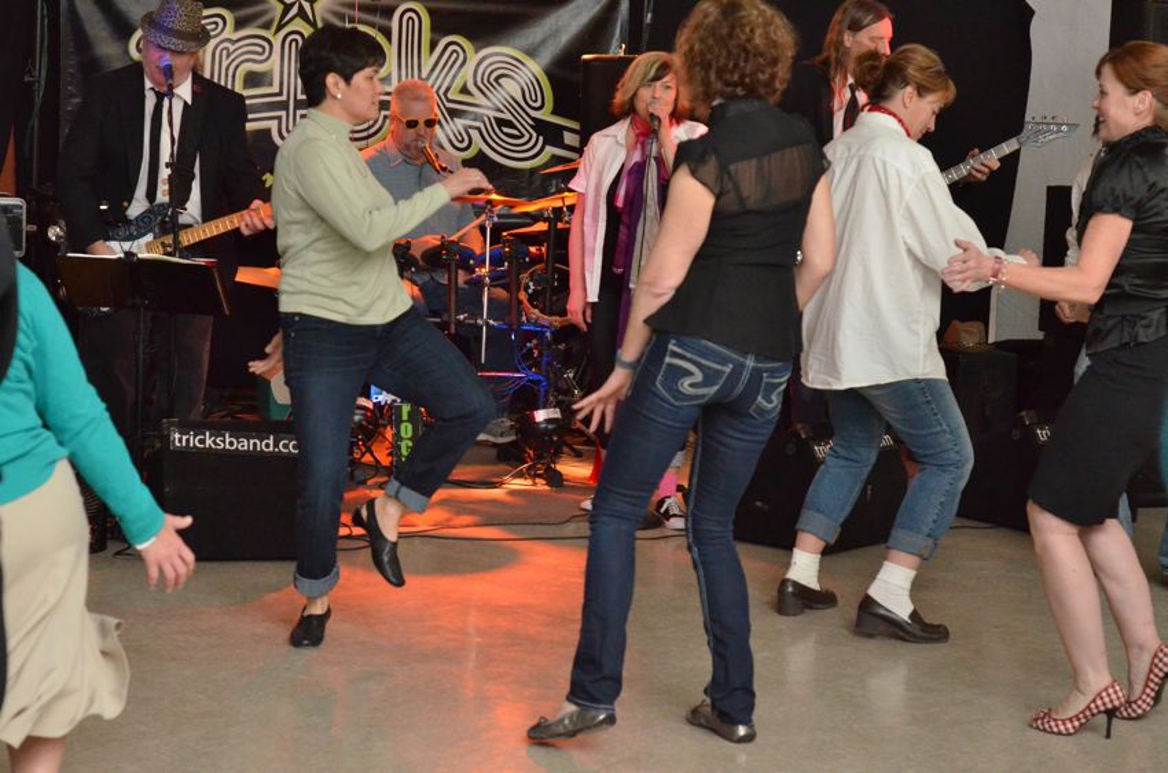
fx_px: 2428
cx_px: 584
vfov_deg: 18.1
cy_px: 386
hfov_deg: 27.0
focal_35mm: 75
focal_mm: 50
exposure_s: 1/250
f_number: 4
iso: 5000
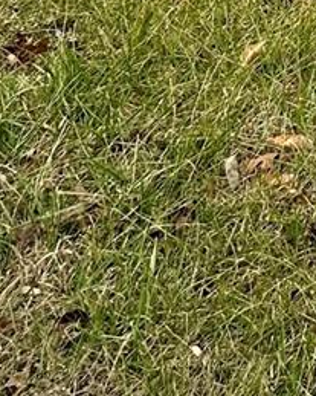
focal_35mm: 81
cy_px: -408
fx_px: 947
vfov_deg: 17.0
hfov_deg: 13.8
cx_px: 750
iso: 40
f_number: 2.2
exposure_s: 1/716
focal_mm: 2.22
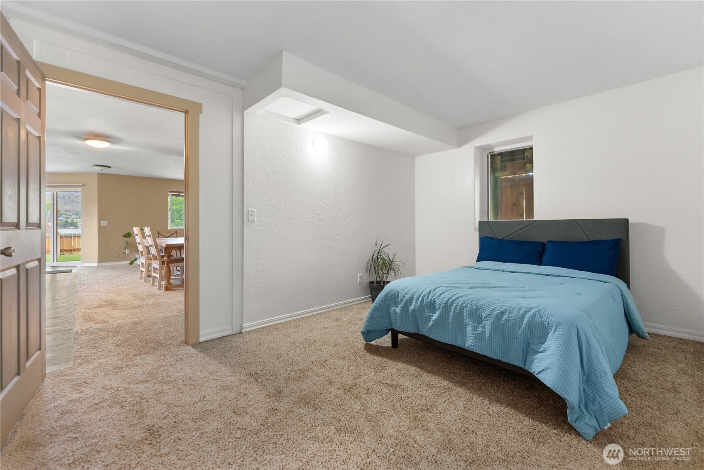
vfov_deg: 81.3
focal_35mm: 14
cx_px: 352
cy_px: 235
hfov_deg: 104.2
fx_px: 274
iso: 400
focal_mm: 14
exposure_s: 1/5
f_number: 3.2
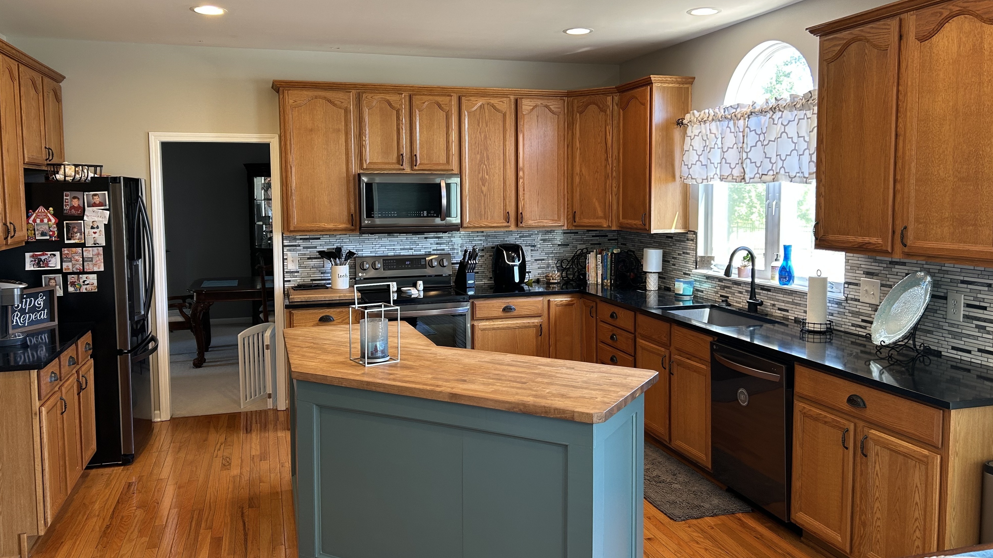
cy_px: 255
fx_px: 764
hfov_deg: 66.1
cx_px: 496
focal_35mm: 29
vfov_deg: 40.1
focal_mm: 5.7
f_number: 1.5
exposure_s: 1/60
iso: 100
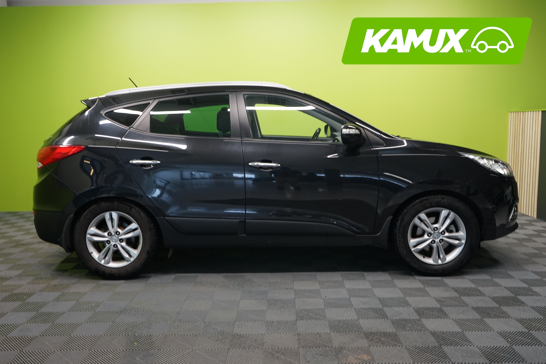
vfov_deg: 41.1
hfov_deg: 58.7
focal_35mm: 32
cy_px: 182
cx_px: 273
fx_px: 485
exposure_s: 1/30
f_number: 4.5
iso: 1250
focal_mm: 32
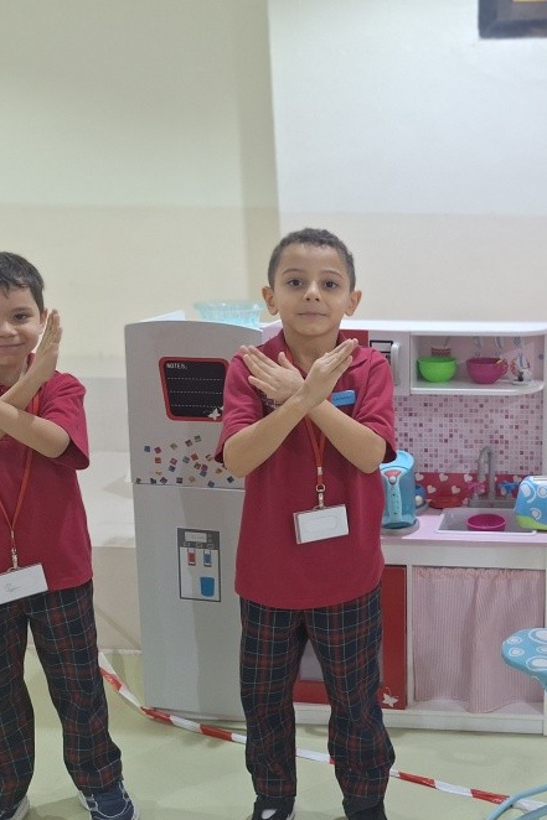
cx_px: 501
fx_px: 844
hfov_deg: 33.8
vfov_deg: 51.8
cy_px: 368
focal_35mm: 37
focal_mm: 5.54
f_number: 1.8
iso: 80
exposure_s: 1/40
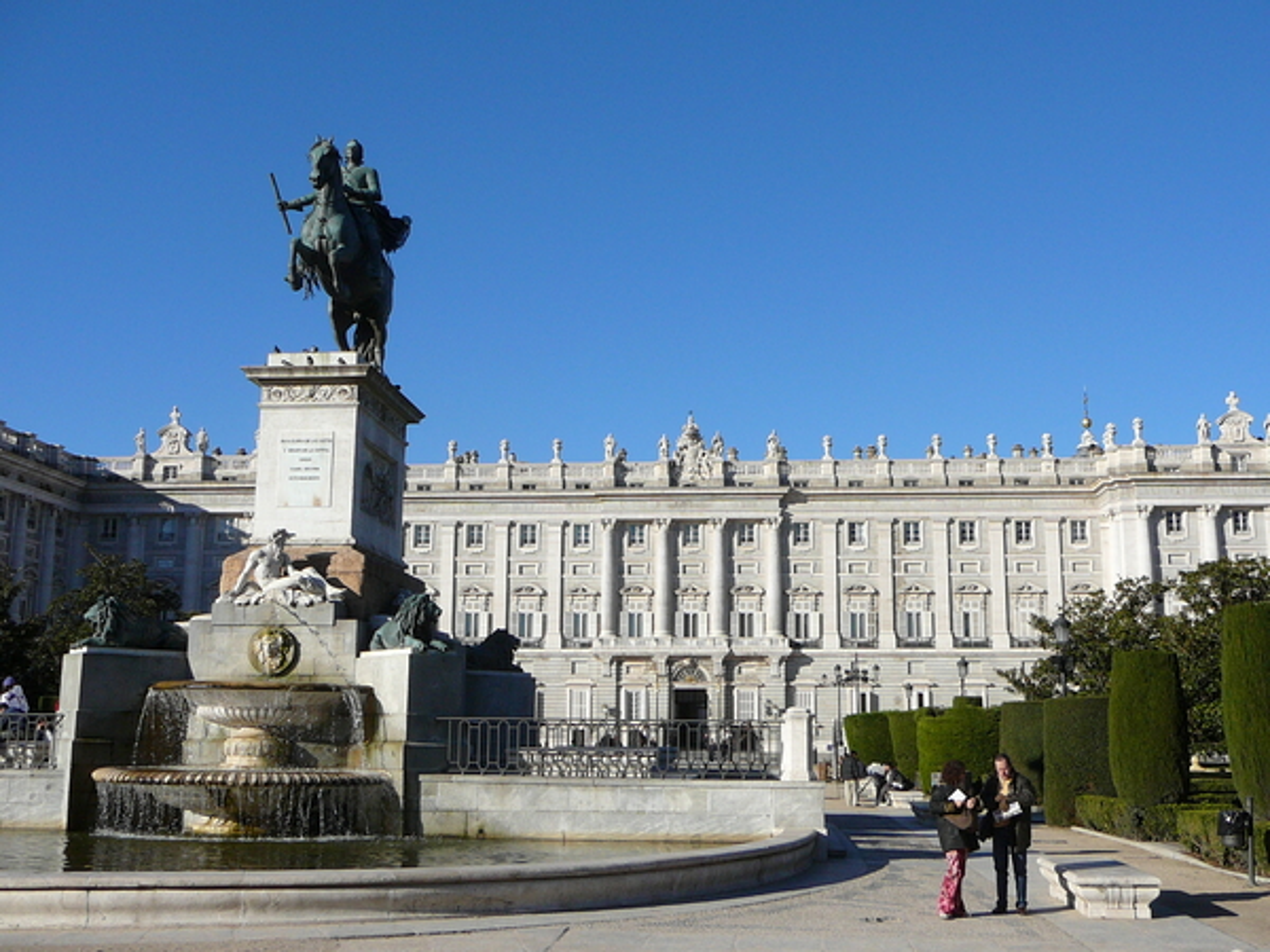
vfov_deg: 37.7
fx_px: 1394
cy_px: 476
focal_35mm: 38
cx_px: 635
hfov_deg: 49.0
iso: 80
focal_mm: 5.2
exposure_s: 1/640
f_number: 5
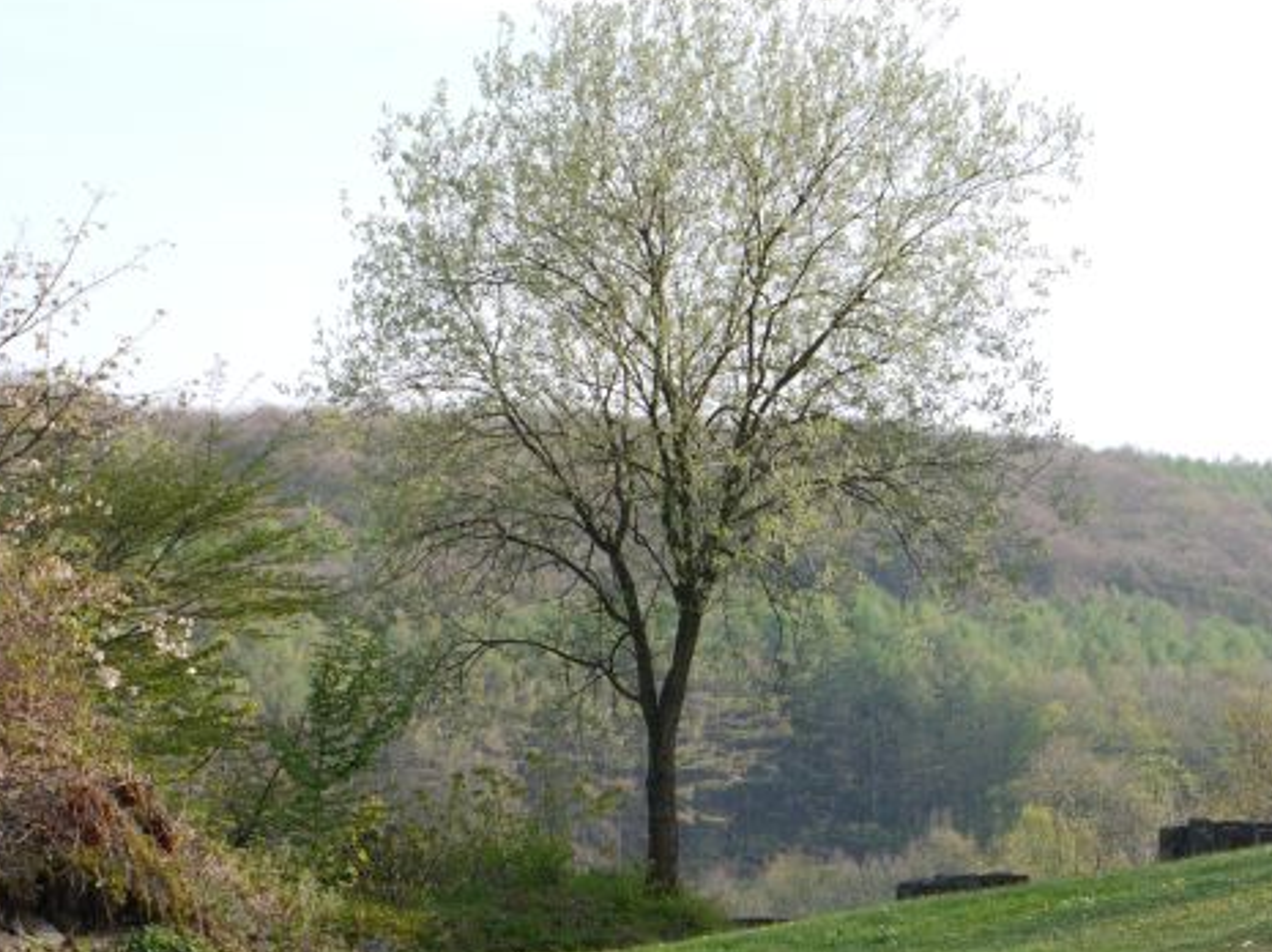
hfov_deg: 15.9
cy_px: 517
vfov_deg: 11.9
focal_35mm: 124
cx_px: 878
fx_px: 4553
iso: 100
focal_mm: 36
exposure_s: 1/160
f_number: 6.3
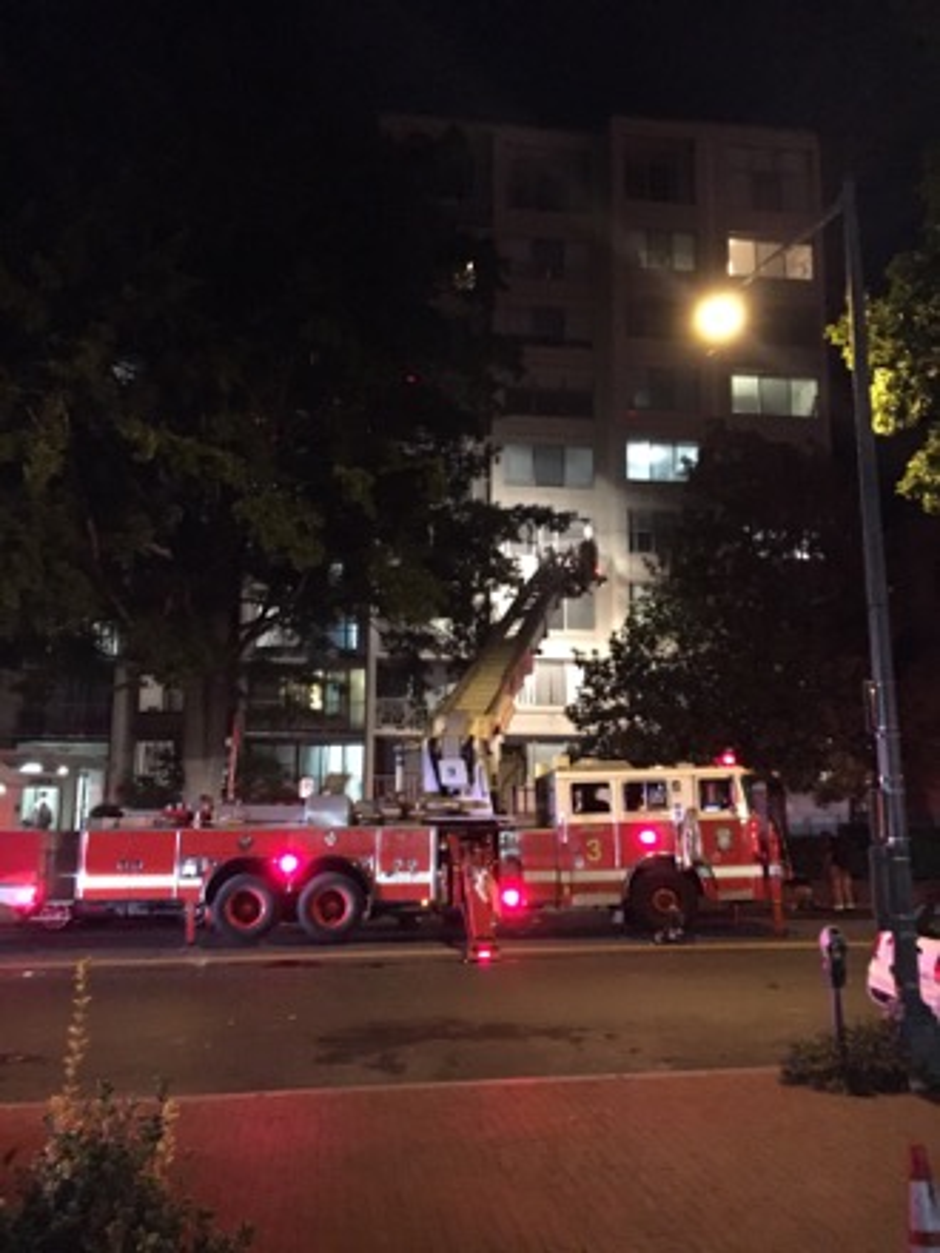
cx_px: 470
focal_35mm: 29
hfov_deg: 48.2
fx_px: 1050
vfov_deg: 61.7
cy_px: 626
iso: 320
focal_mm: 4.15
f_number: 2.2
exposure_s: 1/15
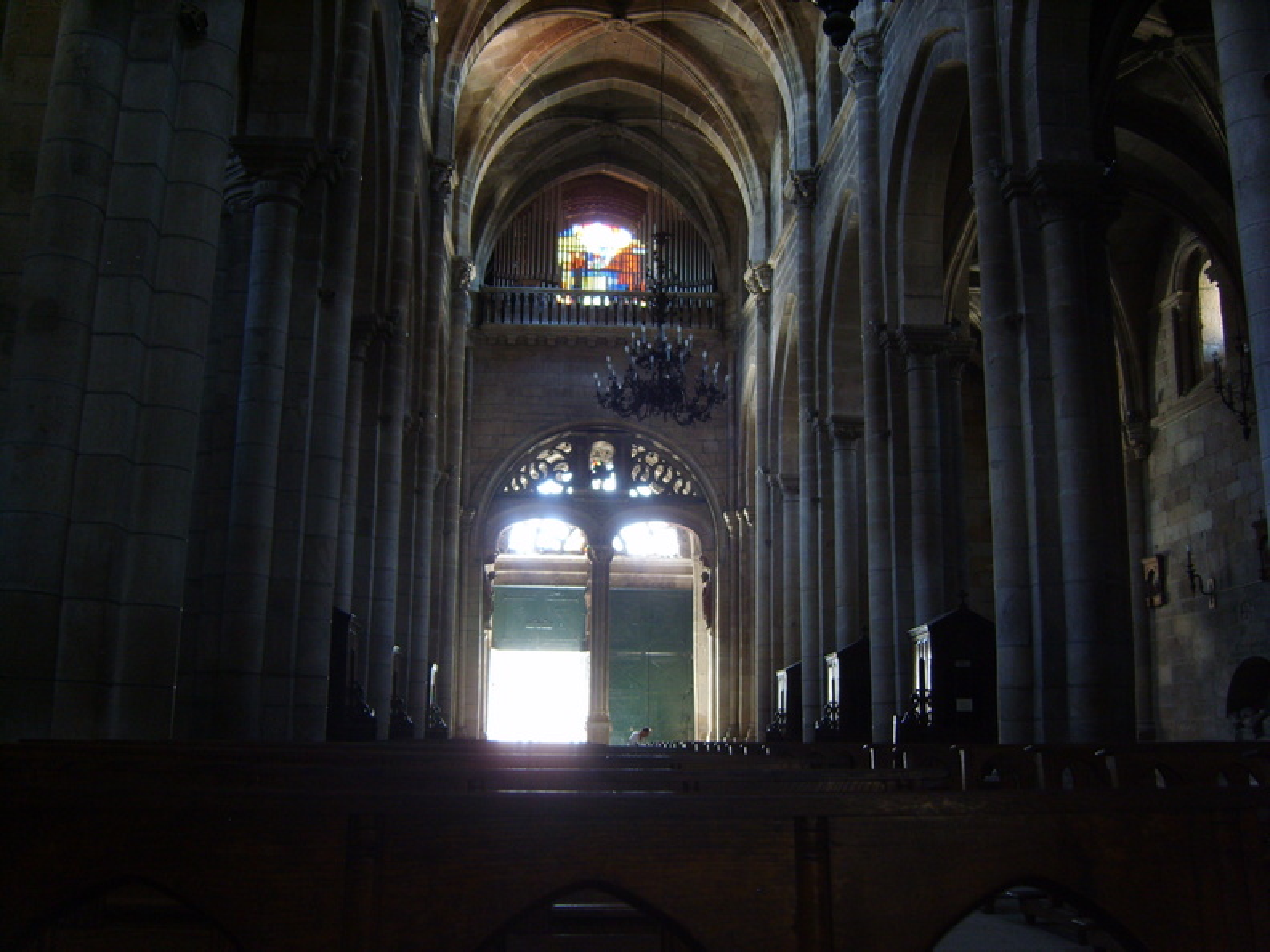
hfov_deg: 52.6
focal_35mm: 35
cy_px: 476
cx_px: 635
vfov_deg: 40.7
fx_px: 1284
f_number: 2.8
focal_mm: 7.4
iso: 123
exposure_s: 1/8
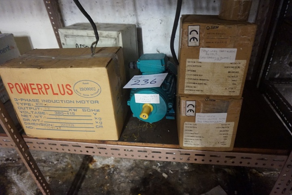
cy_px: 98
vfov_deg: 53.1
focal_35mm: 24
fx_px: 195
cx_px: 146
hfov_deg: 73.7
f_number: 3.5
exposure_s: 1/15
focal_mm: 16
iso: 3200
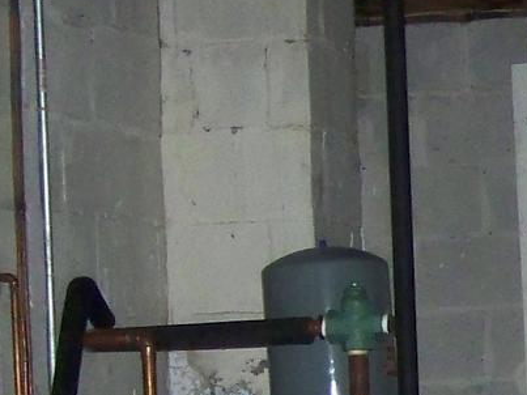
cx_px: 743
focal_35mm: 193
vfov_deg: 7.6
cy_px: 551
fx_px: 2937
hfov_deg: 10.0
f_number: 2.8
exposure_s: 1/30
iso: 200
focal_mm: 6.3
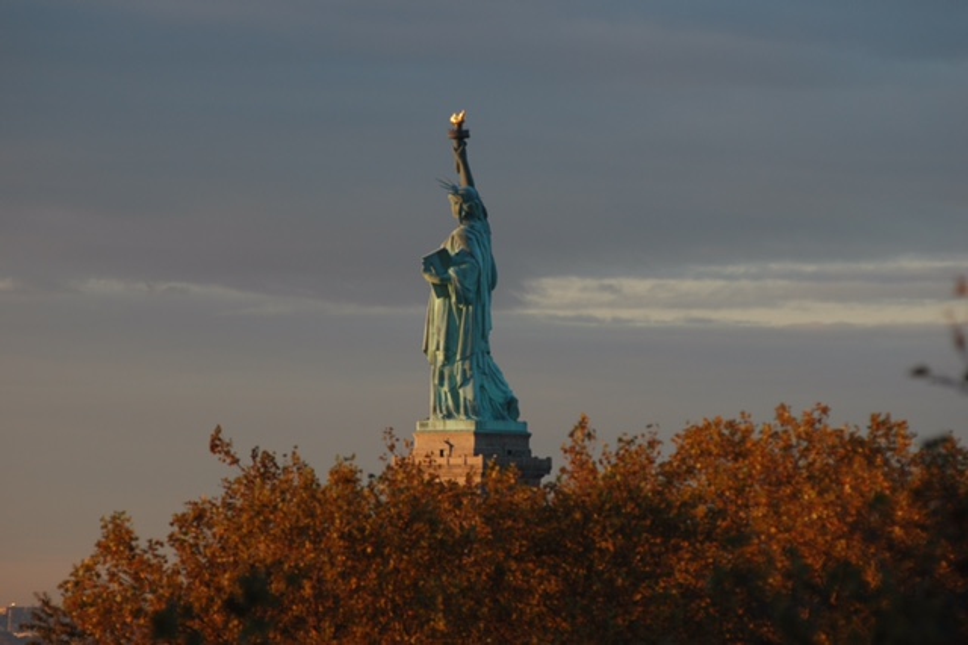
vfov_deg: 4.6
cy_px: 322
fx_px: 8062
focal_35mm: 300
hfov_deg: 6.9
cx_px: 484
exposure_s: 1/320
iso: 200
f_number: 4.5
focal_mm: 200
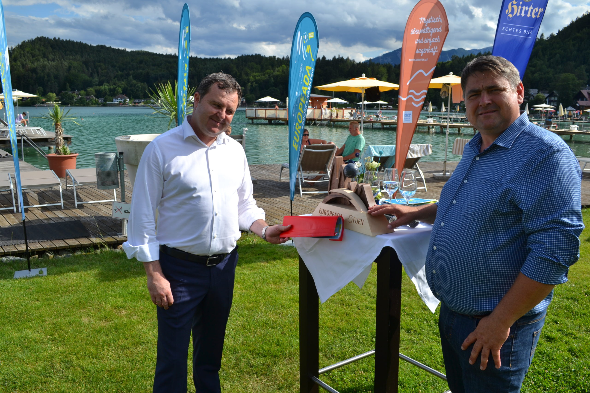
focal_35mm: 30
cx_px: 295
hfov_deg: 61.9
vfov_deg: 43.6
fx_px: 492
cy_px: 196
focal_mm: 20
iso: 100
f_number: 8
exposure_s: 1/250
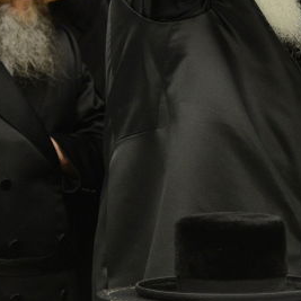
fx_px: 3719
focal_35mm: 378
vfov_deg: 4.6
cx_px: 272
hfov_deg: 4.6
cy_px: 86
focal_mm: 116
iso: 2000
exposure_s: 1/250
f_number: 2.8
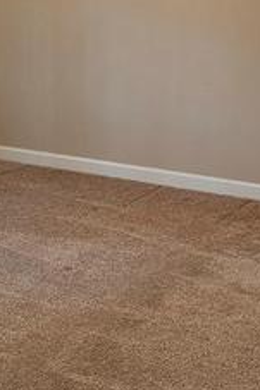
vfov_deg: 24.8
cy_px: 94
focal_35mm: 81
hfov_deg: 16.8
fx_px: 879
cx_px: 158
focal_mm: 6.3
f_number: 1.7
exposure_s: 1/120
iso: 200
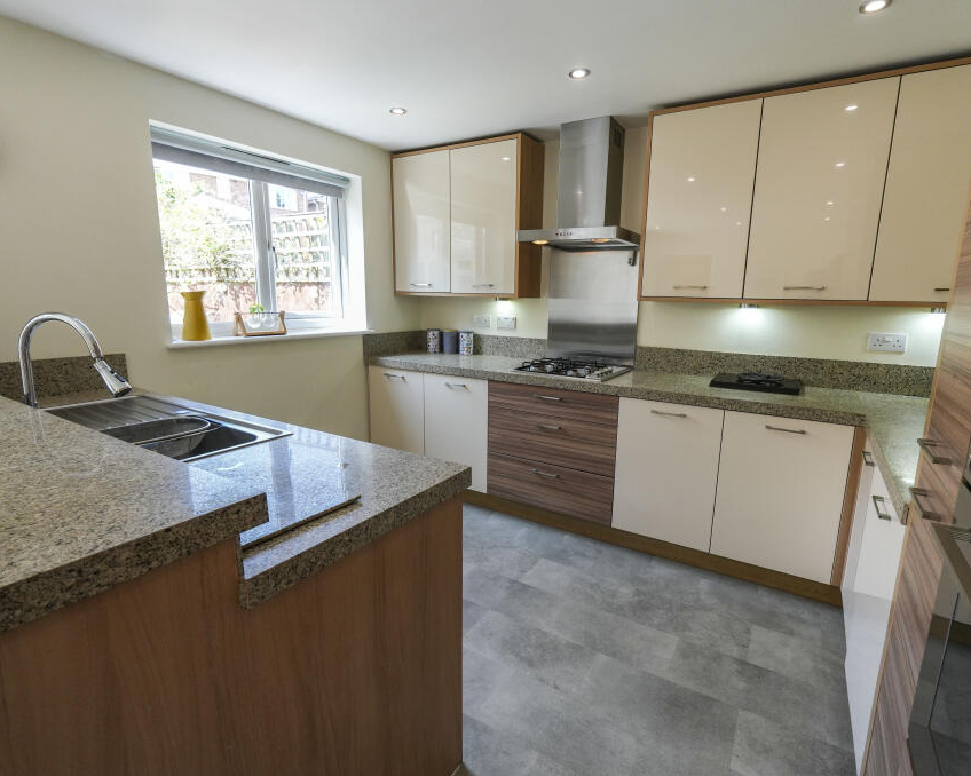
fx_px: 488
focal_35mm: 17
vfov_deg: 77.0
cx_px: 510
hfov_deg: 89.6
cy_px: 390
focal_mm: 10
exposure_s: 1/160
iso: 400
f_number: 4
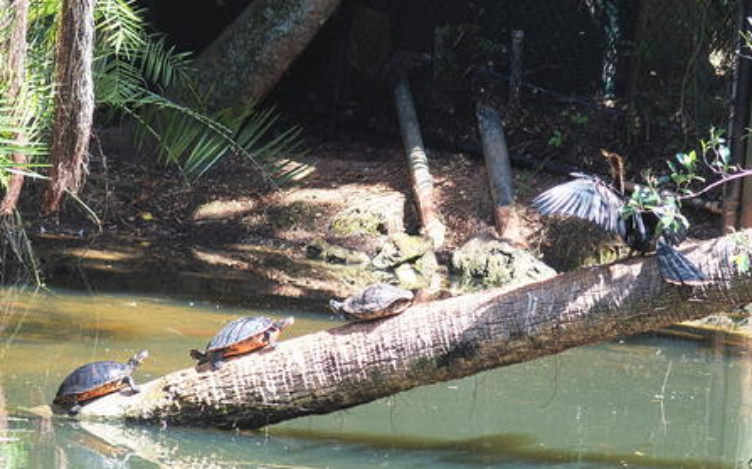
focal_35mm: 235
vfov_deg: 5.6
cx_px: 375
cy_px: 257
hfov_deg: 8.9
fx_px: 4814
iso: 100
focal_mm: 46.7
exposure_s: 1/250
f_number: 2.8
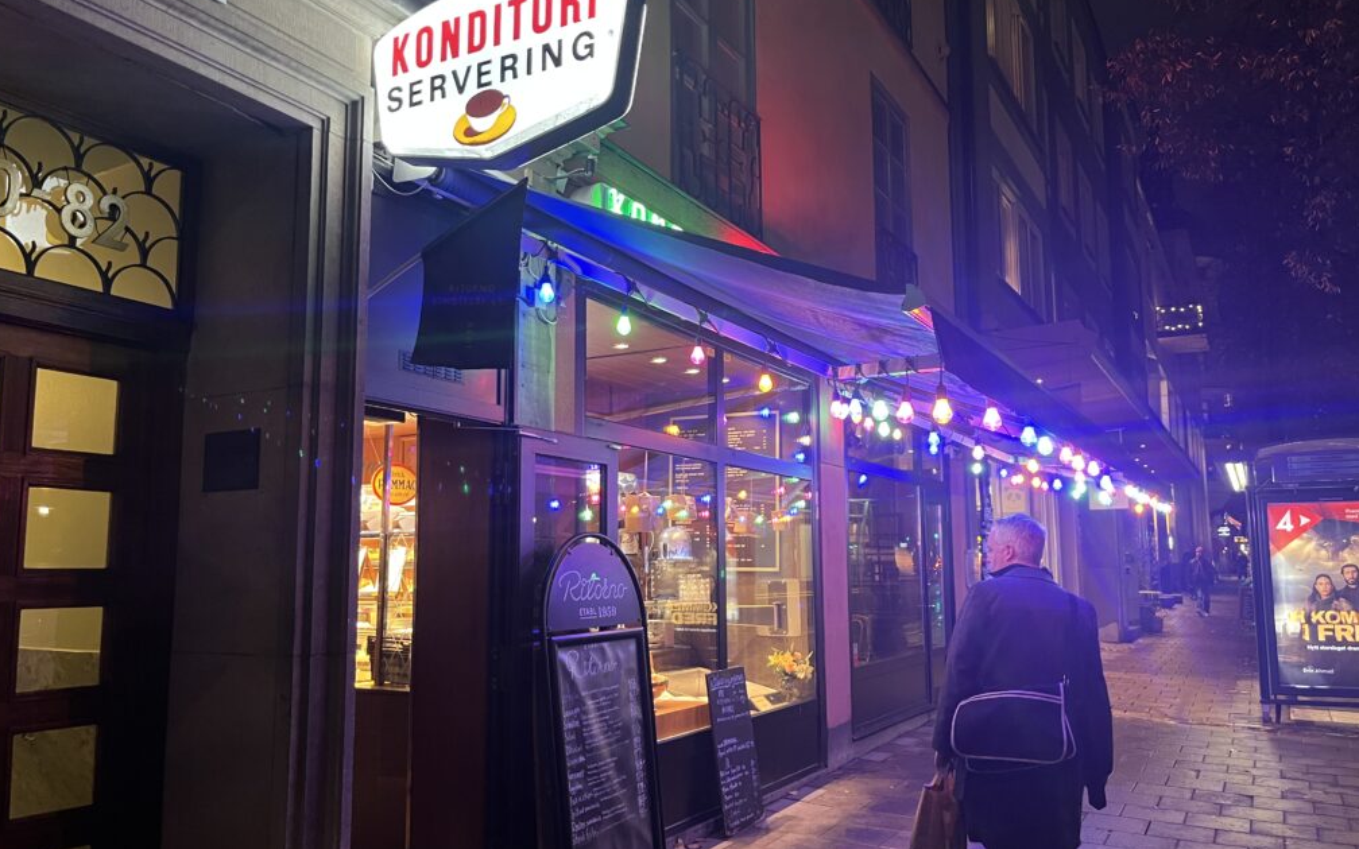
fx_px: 1037
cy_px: 435
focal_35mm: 28
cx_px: 674
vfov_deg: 44.5
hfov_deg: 66.5
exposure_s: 1/33
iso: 400
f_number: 1.6
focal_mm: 5.1
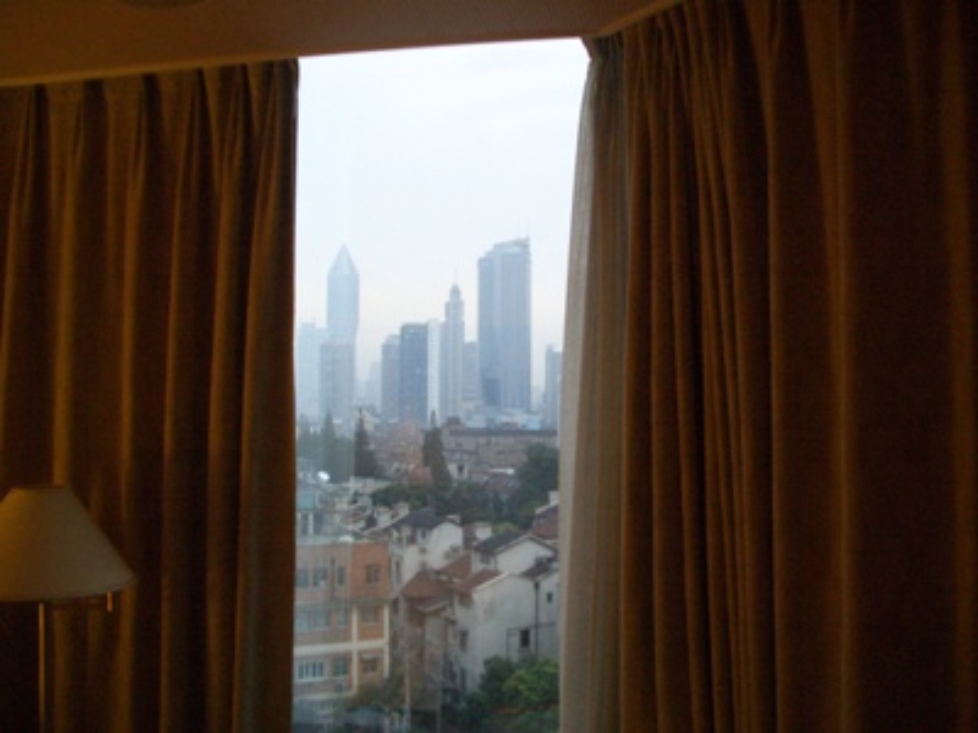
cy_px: 366
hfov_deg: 52.6
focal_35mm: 35
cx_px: 489
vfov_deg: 40.7
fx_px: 989
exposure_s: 1/8
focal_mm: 5.8
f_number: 2.6
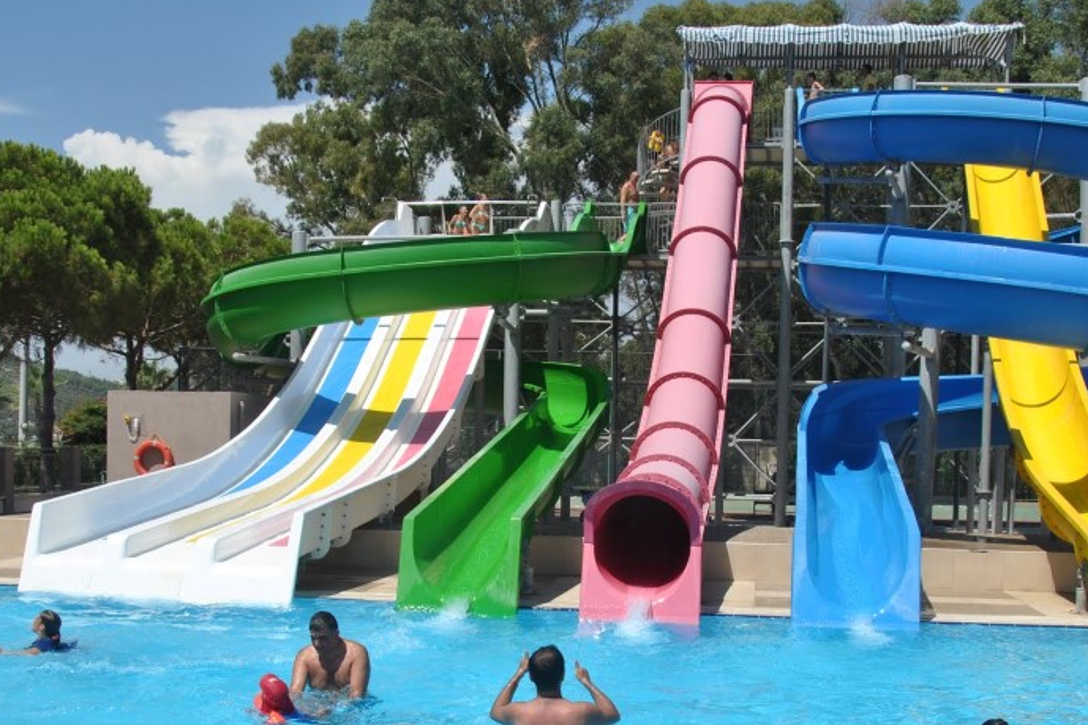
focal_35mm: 45
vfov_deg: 29.5
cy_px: 510
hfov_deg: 43.6
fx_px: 1360
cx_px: 560
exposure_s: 1/320
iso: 100
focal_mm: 18
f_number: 9
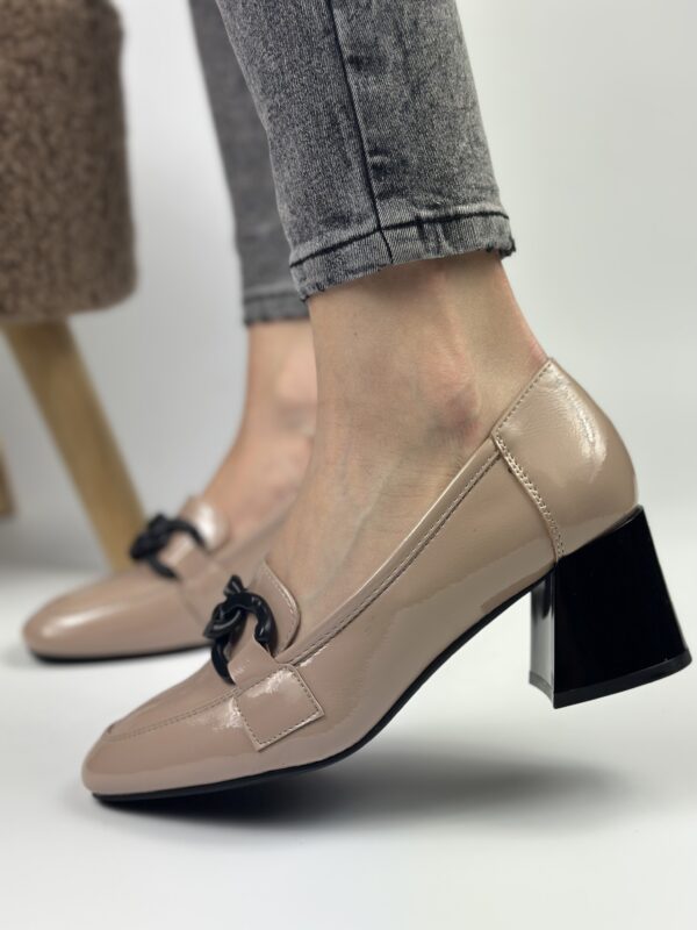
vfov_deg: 39.7
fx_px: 1289
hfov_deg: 30.3
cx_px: 348
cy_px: 465
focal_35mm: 48
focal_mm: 6.86
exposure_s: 1/1157
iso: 80
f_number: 1.78
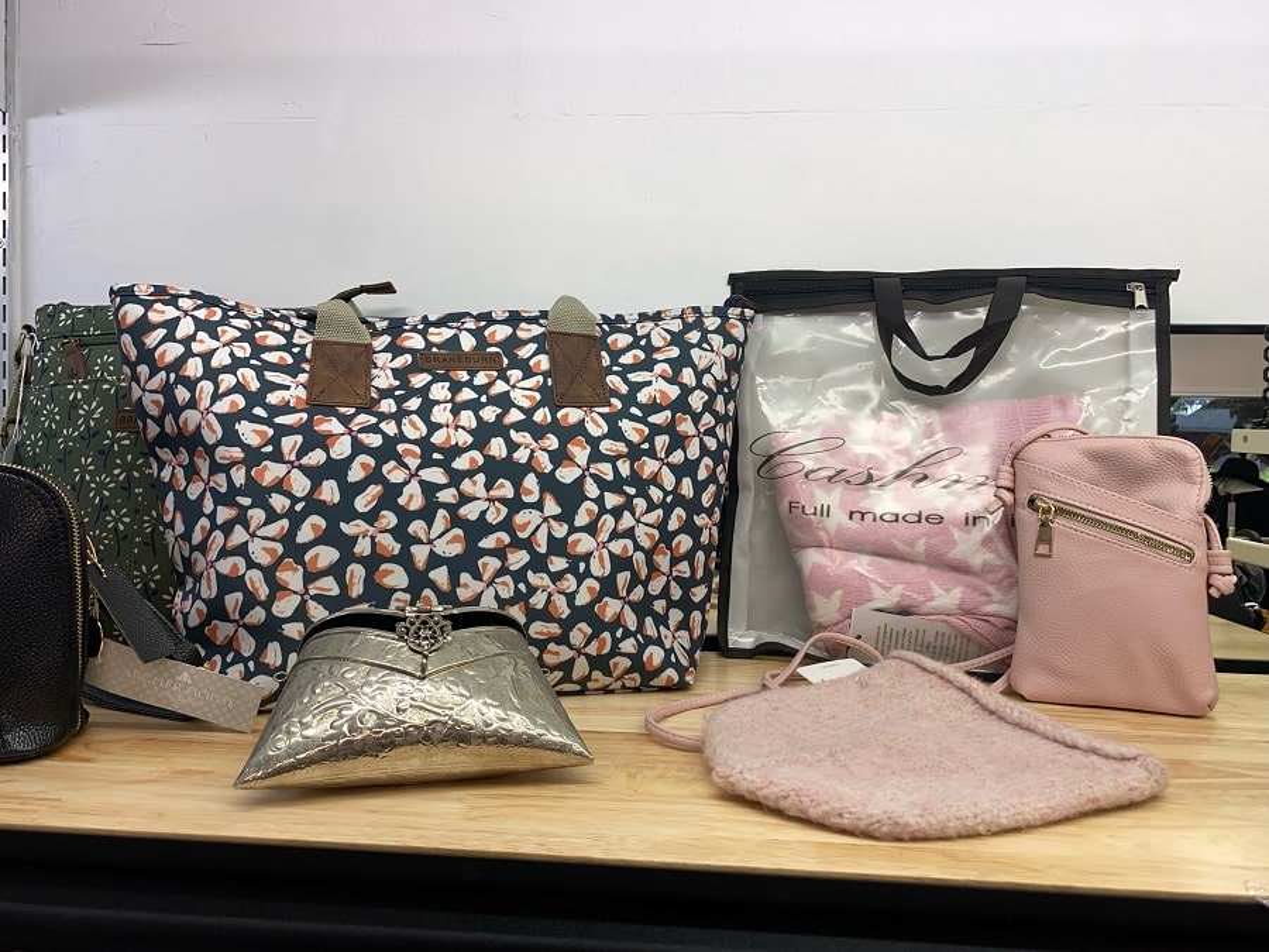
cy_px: 476
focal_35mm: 26
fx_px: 953
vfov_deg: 53.1
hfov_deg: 67.3
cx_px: 634
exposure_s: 1/115
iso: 32
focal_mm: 4.25
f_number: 1.8
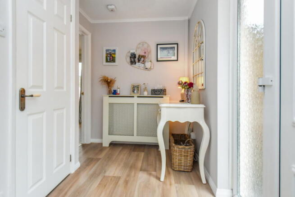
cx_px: 148
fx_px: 141
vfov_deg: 69.7
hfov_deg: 92.4
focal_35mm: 17
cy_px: 98
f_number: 4
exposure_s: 1/125
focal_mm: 11.5
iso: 1400
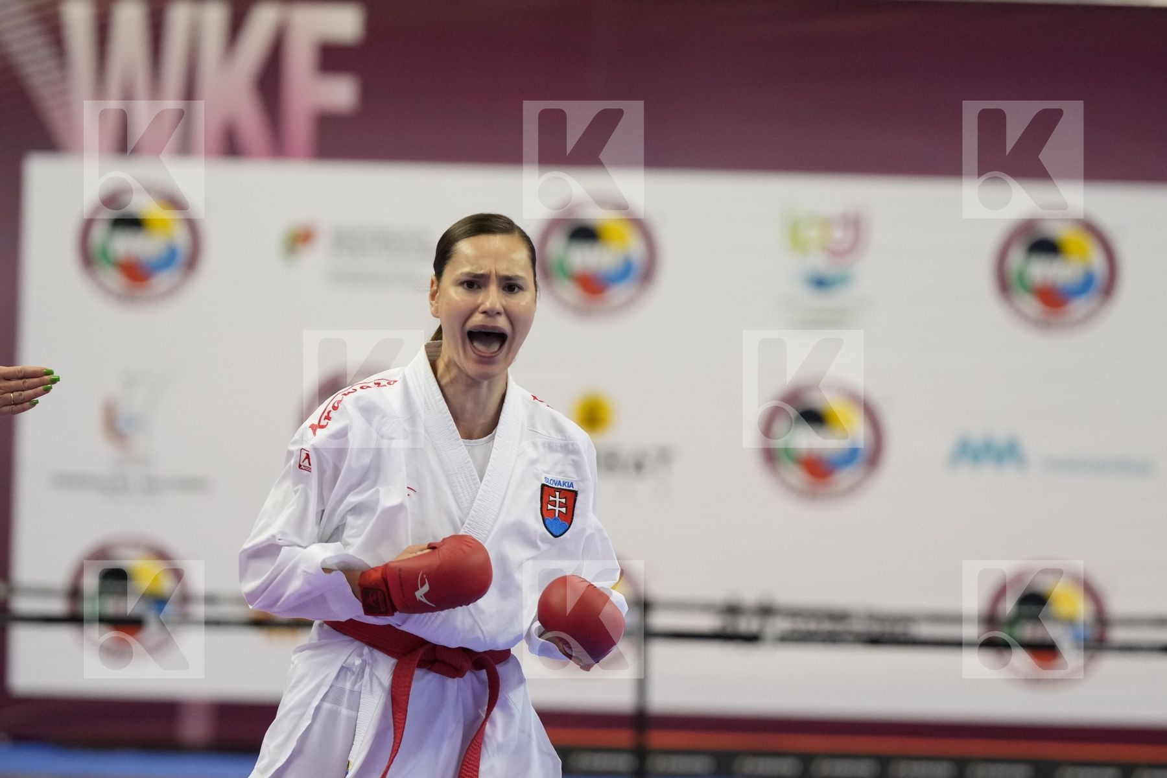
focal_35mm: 204
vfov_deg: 6.7
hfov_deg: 10.1
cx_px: 584
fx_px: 6612
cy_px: 389
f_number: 2.8
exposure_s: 1/1000
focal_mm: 136
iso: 2500
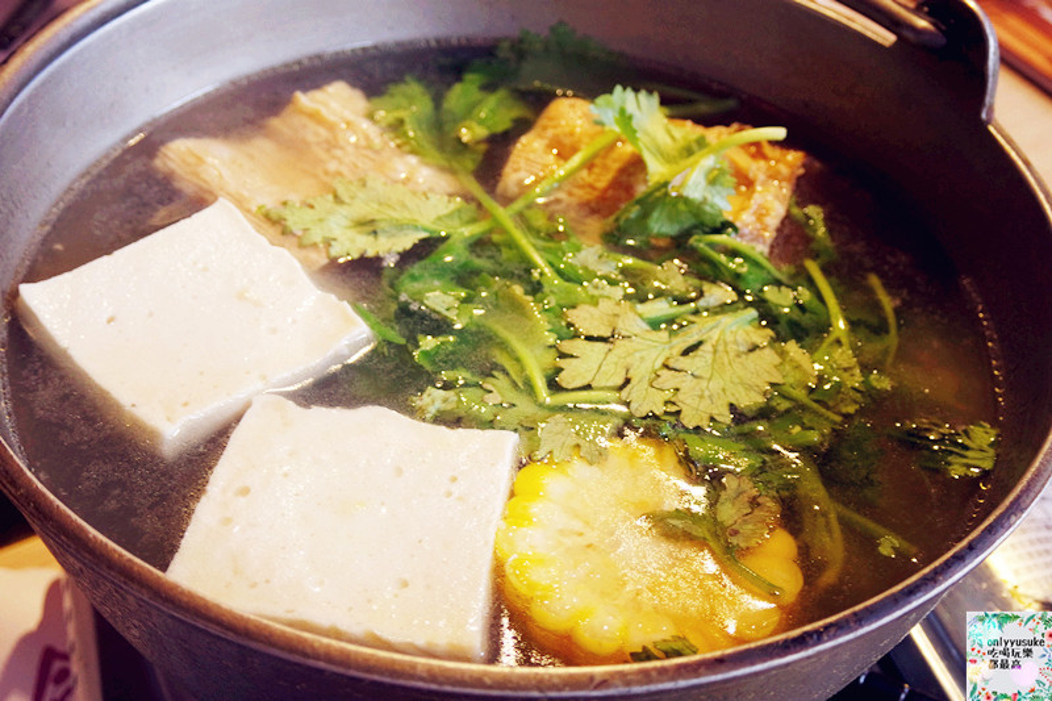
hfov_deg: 43.6
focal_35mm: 45
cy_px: 350
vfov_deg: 29.9
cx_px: 526
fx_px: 1315
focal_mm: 17
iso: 400
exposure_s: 1/20
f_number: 4.5
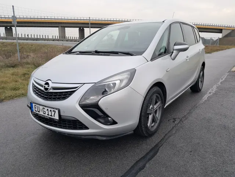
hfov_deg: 65.3
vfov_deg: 51.4
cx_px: 118
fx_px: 183
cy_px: 88
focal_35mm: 27
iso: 50
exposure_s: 1/50
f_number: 1.8
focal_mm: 4
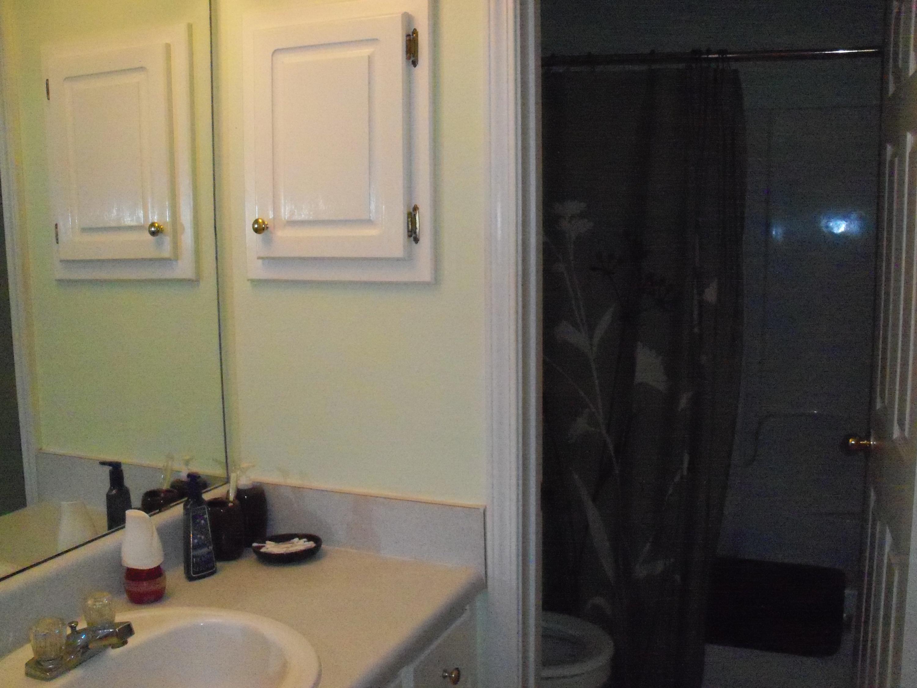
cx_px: 458
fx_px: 927
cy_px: 344
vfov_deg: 40.7
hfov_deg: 52.6
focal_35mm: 35
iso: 800
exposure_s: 1/500
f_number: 3
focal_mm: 6.3
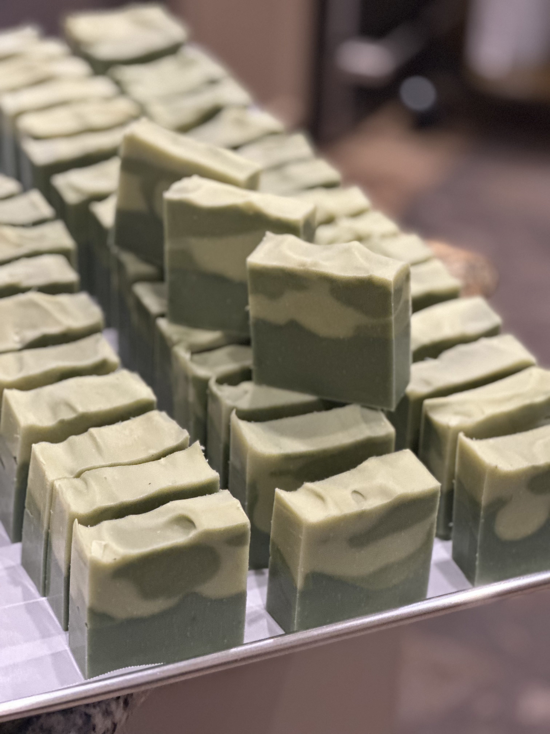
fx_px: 1631
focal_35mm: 77
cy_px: 367
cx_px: 275
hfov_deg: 19.1
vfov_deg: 25.3
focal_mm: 9
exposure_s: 1/40
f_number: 2.8
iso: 400
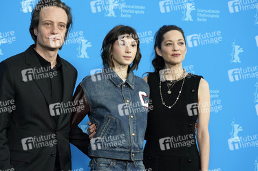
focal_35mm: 83
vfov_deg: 16.4
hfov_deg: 24.5
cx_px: 117
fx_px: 594
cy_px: 91
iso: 2000
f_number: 5.6
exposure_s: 1/160
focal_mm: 69
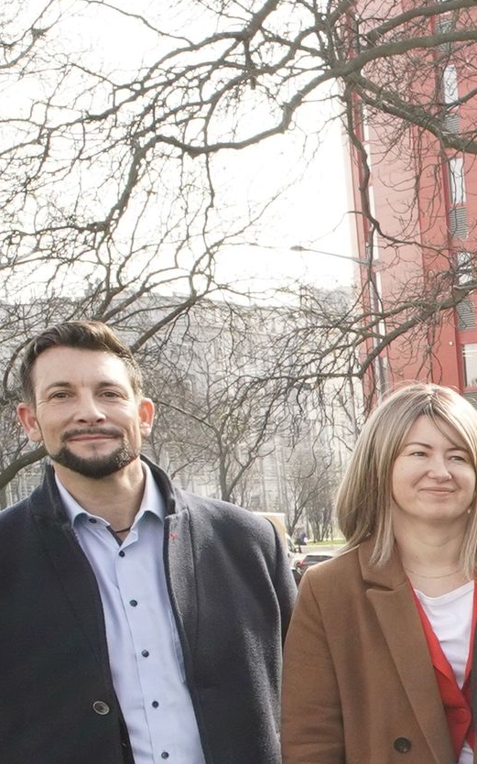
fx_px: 1831
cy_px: 741
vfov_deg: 22.7
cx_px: 1306
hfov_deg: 11.1
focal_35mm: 88
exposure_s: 1/400
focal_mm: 18
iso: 1000
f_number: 8
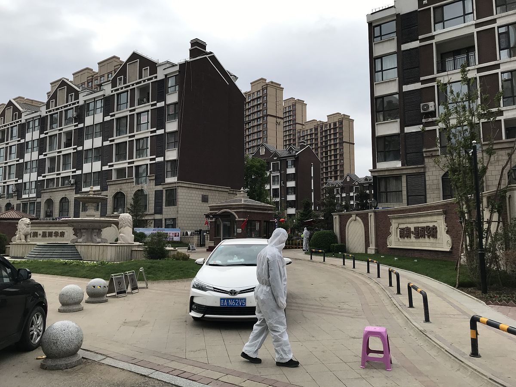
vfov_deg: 49.7
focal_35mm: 28
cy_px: 194
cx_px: 258
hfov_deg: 63.4
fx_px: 417
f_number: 1.8
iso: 20
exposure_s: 1/1650
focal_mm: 3.99
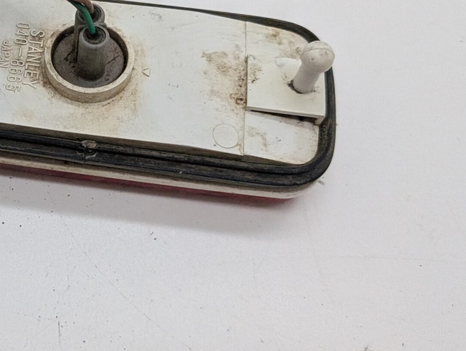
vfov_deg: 25.6
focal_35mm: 57
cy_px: 126
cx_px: 23
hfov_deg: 31.7
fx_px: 769
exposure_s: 1/1357
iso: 1382
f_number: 1.68
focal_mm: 6.9
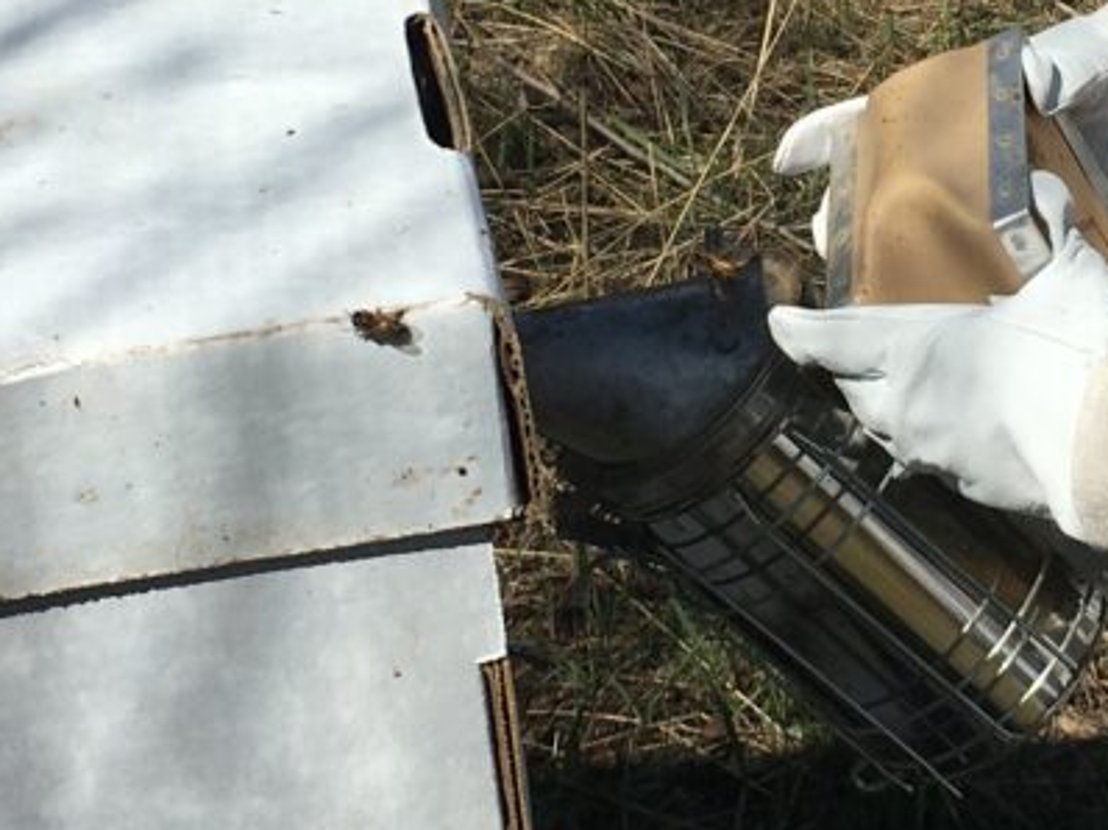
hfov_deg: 17.5
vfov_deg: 13.1
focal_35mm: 112
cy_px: 100
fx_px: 3583
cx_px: 838
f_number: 2.2
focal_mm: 4.15
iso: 25
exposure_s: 1/3205
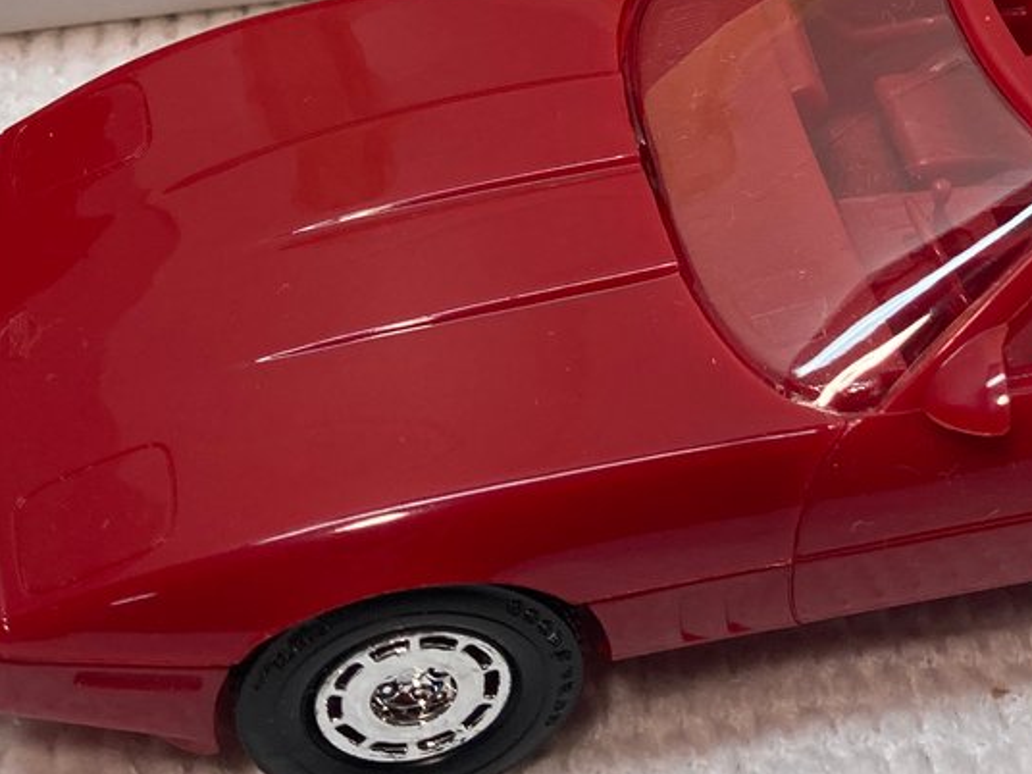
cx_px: 790
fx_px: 2355
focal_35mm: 79
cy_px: -105
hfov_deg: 24.4
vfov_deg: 17.9
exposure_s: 1/60
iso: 64
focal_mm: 3.99
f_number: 1.8
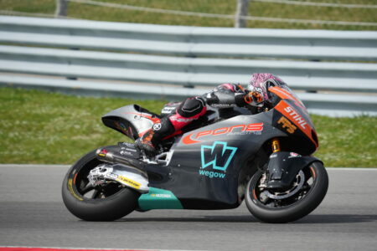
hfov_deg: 4.3
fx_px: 5079
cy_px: 126
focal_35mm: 485
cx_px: 188
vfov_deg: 2.8
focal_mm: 485
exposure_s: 1/2000
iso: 640
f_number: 8
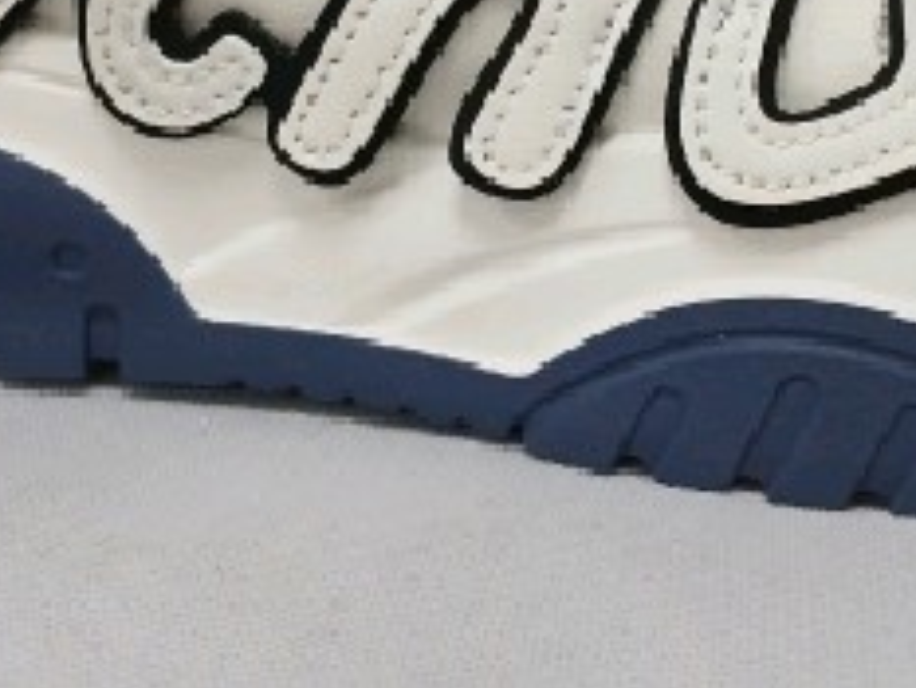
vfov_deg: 21.0
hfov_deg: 28.9
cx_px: 558
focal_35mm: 67
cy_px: -55
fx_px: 1774
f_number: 1.8
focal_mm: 3.98
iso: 250
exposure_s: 1/60.2
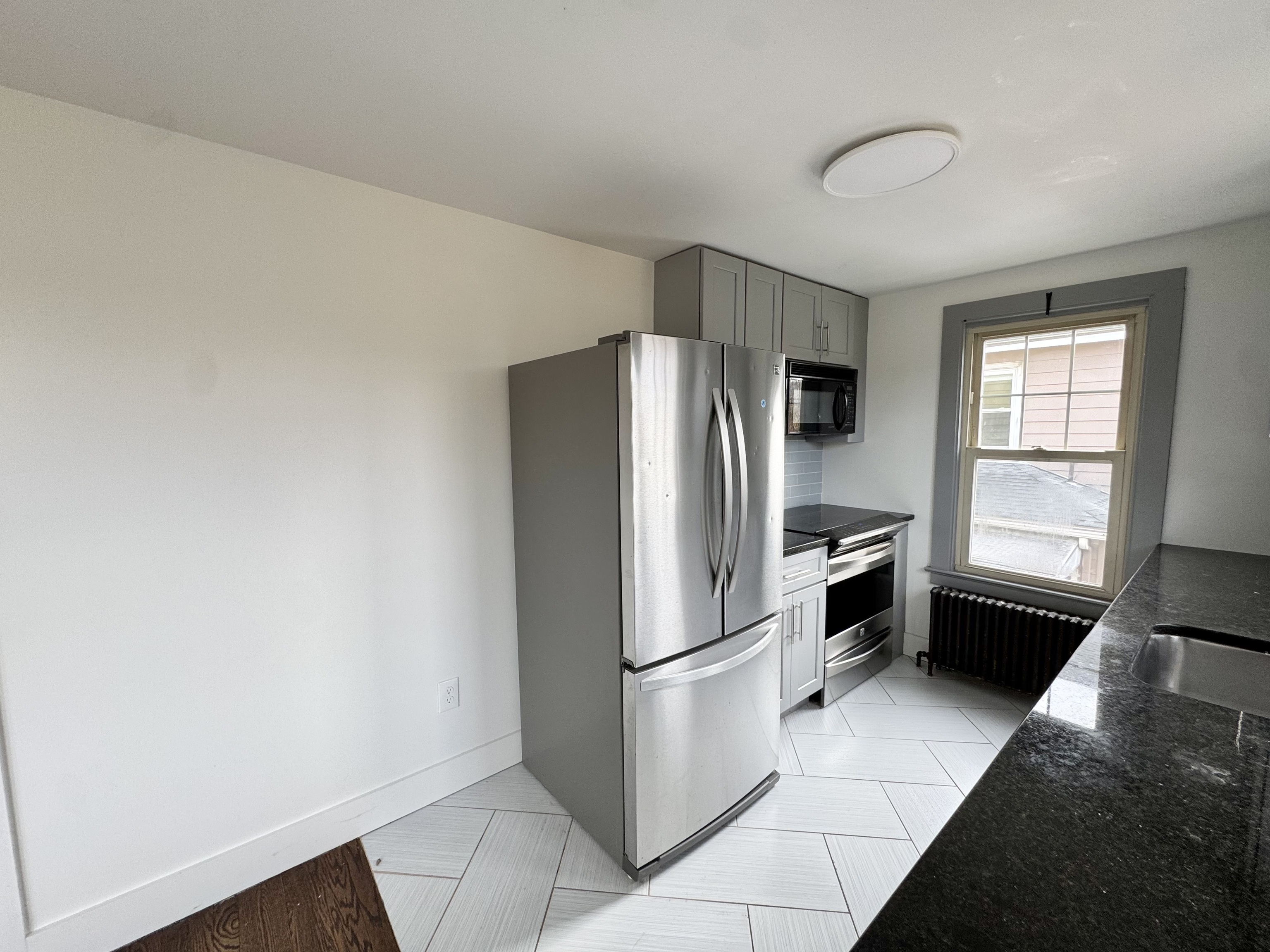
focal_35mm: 14
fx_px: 514
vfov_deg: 85.7
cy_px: 476
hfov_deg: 102.1
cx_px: 635
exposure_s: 1/99
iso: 100
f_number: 2.2
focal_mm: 2.22
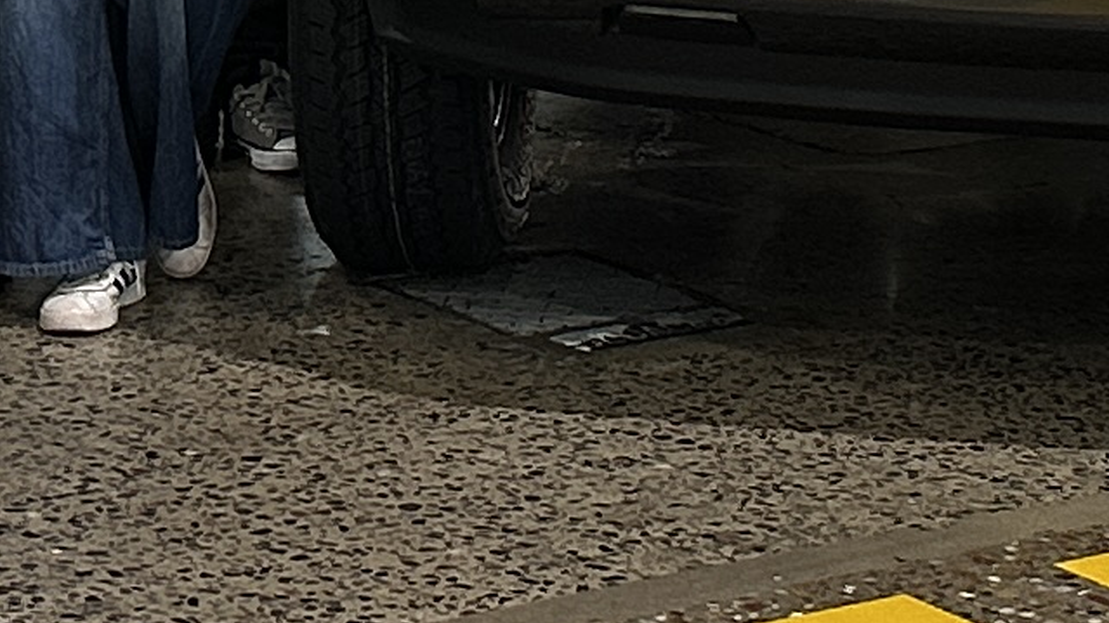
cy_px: -1097
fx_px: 4851
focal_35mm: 165
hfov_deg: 13.0
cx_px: 443
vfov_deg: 6.8
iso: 200
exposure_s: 1/100
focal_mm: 6.86
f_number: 1.78
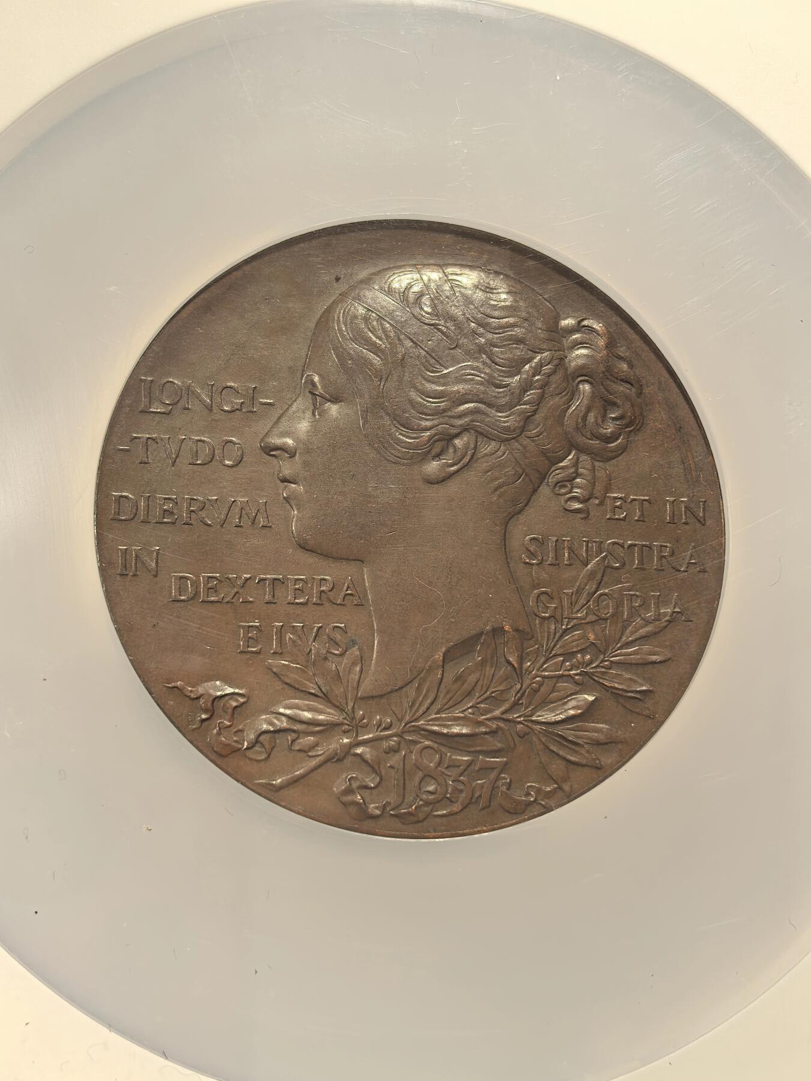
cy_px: 540
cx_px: 406
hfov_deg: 27.0
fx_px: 1687
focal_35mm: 54
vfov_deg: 35.5
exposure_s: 1/50
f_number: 2
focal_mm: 6.98
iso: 200
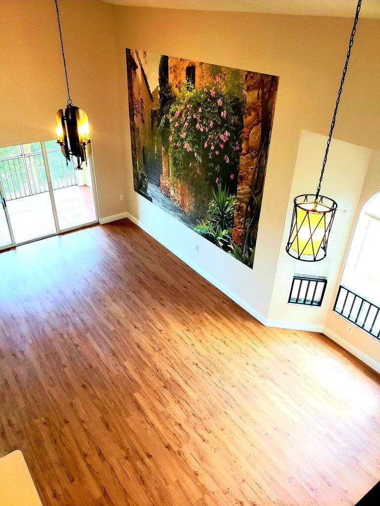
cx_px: 190
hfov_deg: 53.1
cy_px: 253
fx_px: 381
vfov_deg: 67.3
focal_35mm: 26
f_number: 2.4
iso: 320
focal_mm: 4.3
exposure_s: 1/60
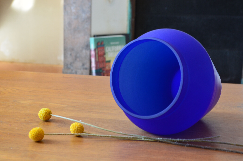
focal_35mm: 72
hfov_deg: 28.1
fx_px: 485
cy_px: 80
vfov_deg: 18.8
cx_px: 122
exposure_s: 1/15
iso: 400
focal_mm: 48
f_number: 8
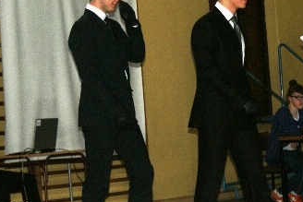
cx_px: 150
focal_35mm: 161
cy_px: 71
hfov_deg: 12.8
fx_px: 1355
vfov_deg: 8.5
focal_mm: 55
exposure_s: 1/80
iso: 400
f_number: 5.6
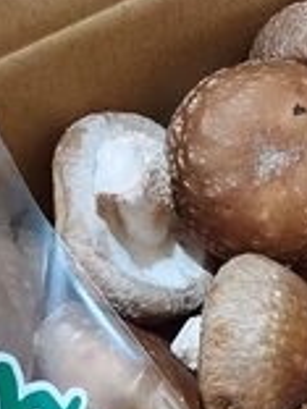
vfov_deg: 28.2
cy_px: 422
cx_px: 255
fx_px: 757
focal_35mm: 64
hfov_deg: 22.6
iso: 400
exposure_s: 1/33
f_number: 2
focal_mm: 4.6
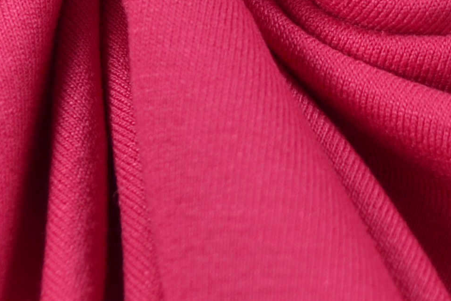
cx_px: 422
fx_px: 2610
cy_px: -152
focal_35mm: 208
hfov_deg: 9.8
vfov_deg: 6.5
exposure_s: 1/40
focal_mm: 29
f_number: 6.3
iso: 100
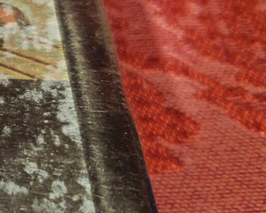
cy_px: 77
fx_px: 991
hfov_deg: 13.2
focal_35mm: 126
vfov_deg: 12.2
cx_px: -267
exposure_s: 1/120
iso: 160
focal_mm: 4.3
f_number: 1.5
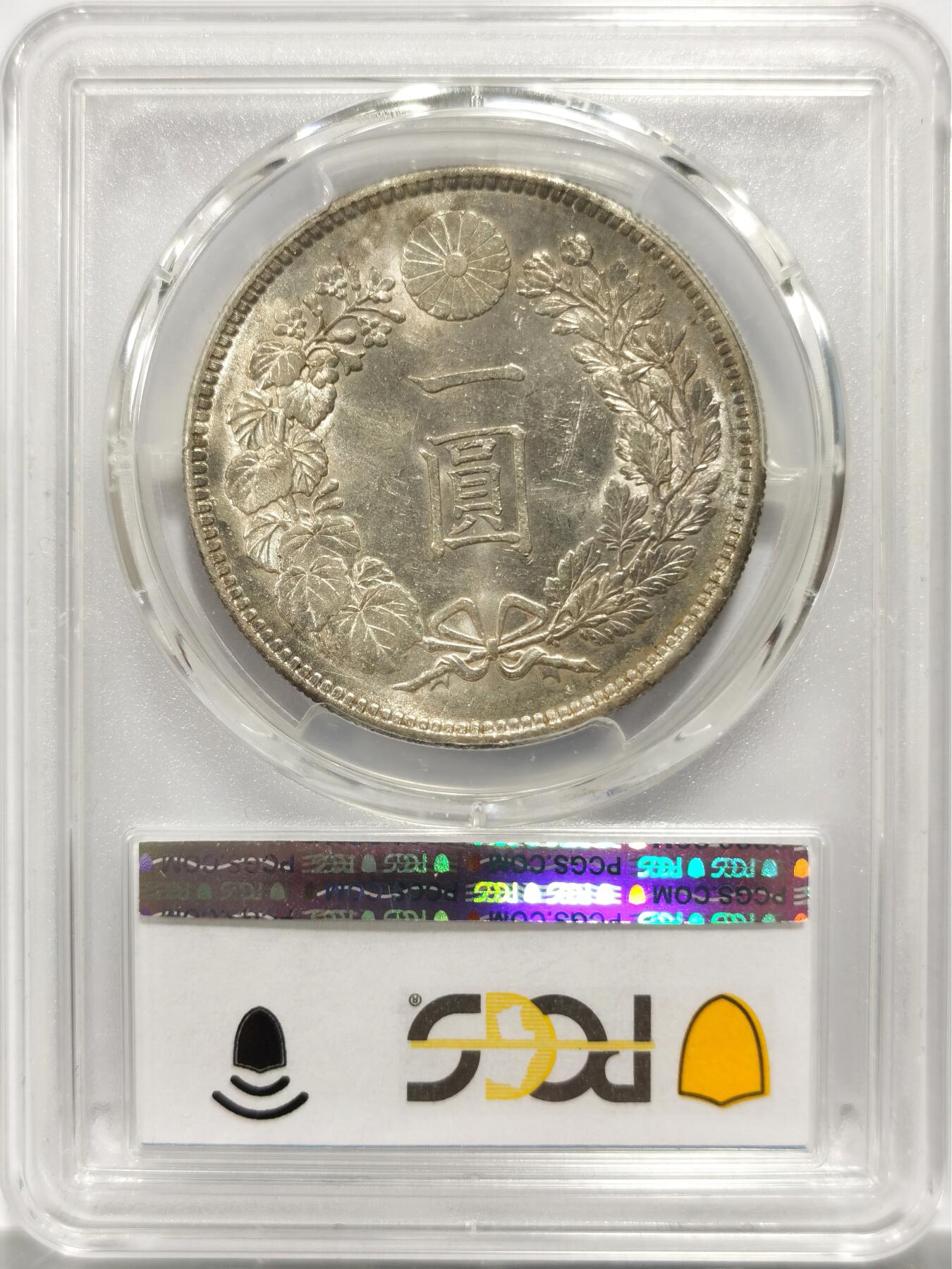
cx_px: 476
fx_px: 1980
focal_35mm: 54
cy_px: 634
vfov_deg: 35.5
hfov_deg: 27.0
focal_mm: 5.56
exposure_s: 1/100
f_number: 16
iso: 100
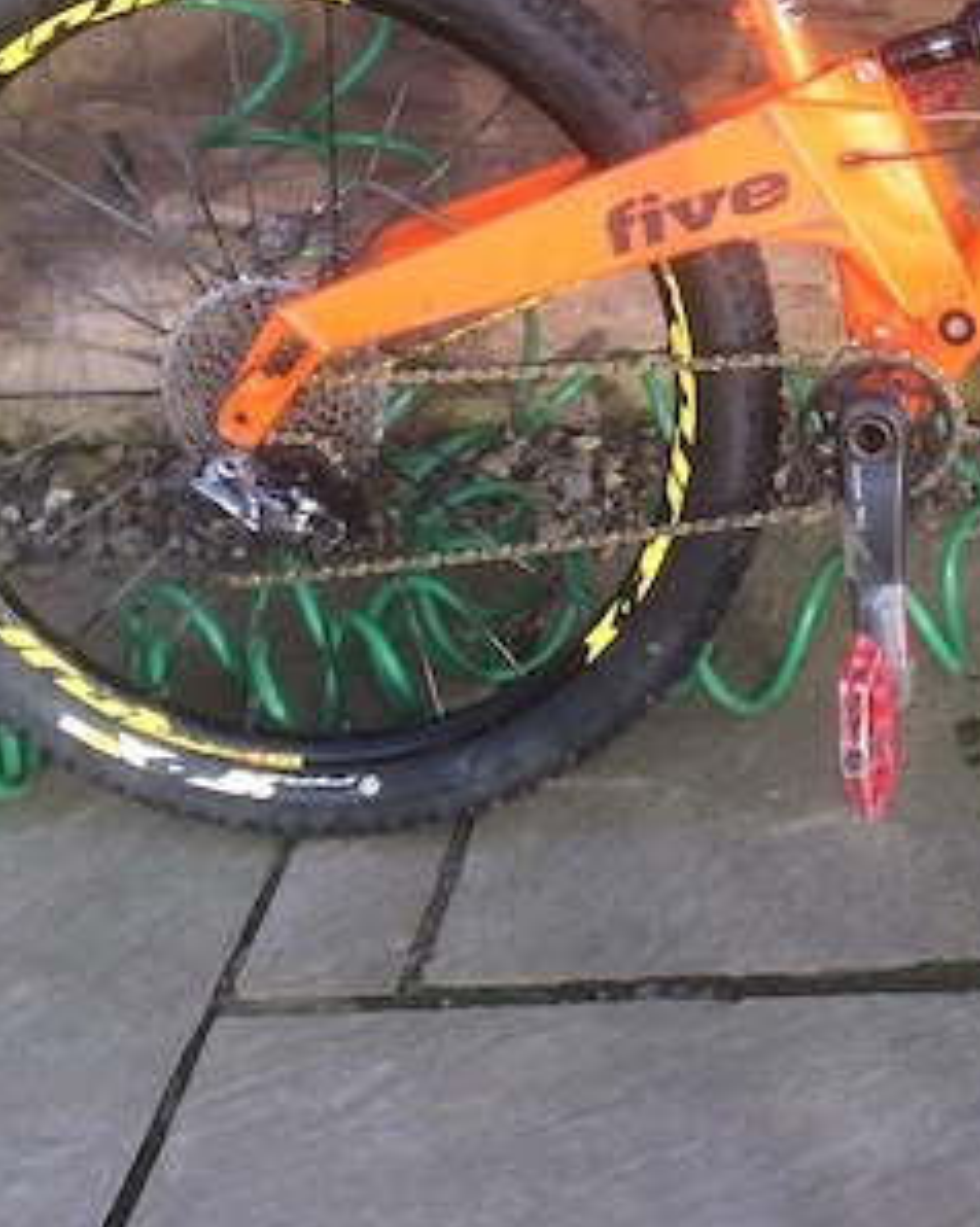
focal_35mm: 76
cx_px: 1108
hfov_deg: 19.2
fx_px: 2758
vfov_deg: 24.4
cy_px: 132
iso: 32
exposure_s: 1/176
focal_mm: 4.15
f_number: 2.2
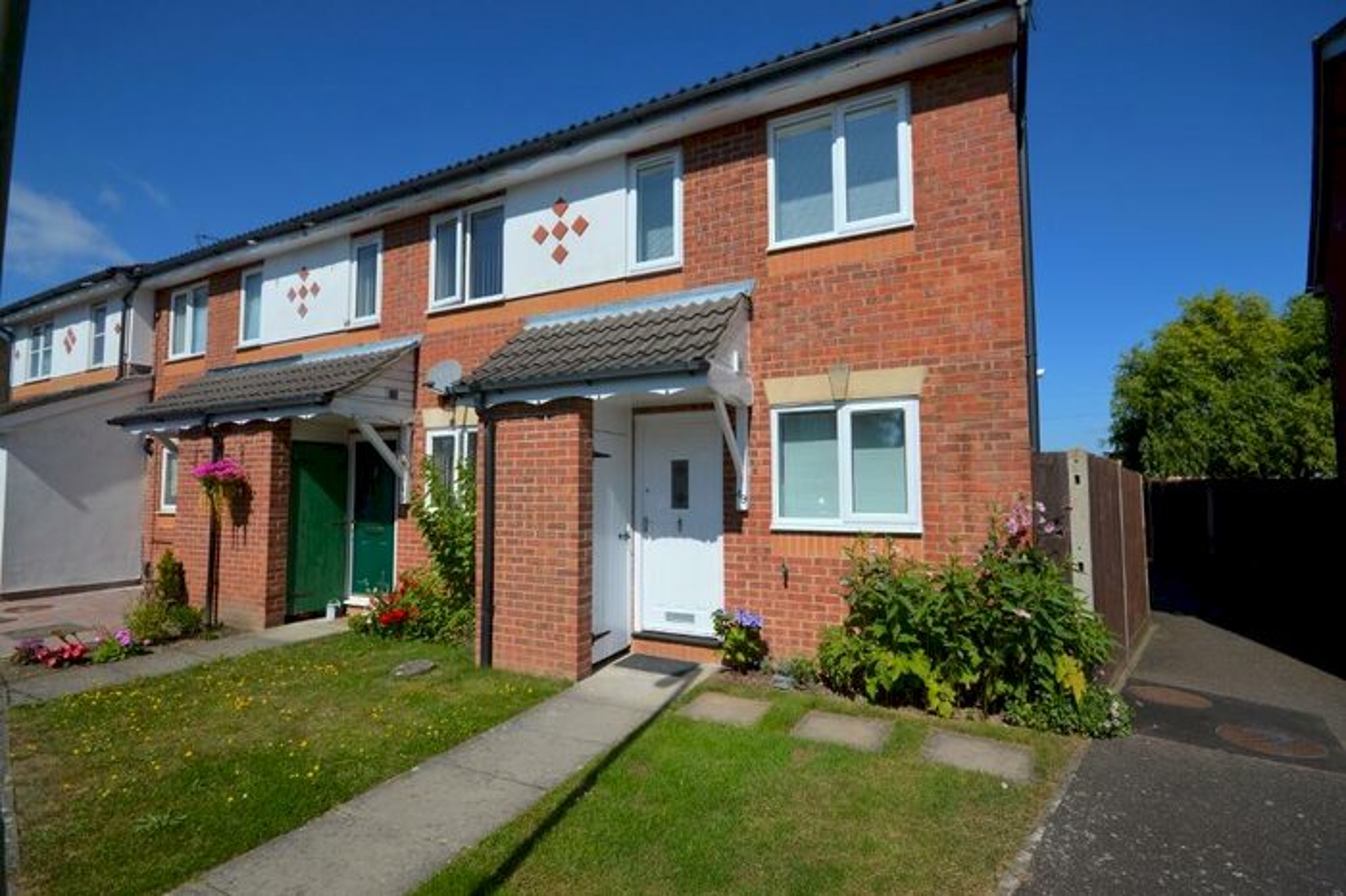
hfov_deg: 100.4
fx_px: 561
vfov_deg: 77.3
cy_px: 448
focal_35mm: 15
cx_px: 673
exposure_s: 1/320
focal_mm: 10
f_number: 9
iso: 100
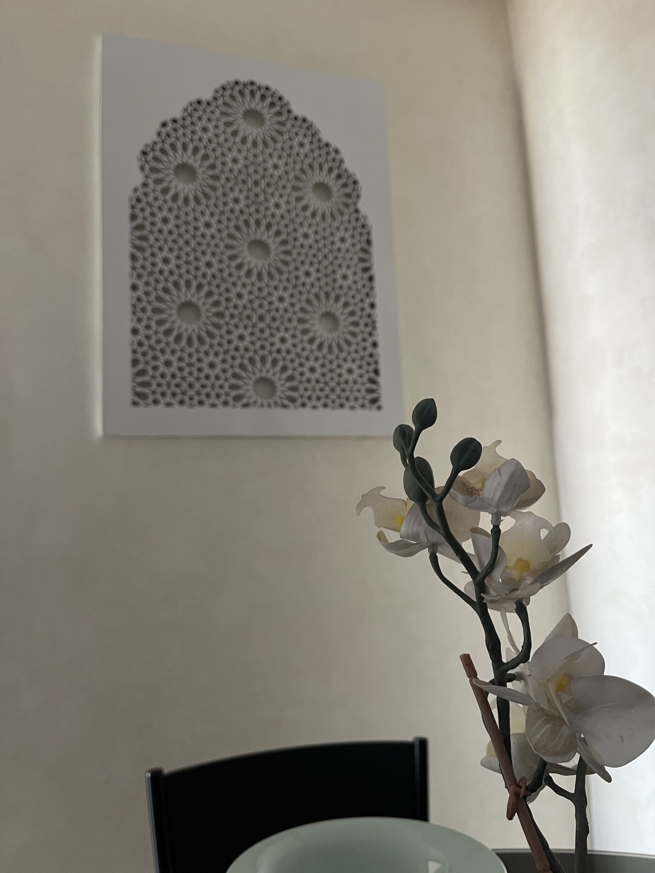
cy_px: 436
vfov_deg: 67.3
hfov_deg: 53.1
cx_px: 328
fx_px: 656
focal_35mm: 26
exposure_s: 1/50
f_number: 1.6
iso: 80
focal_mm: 5.1
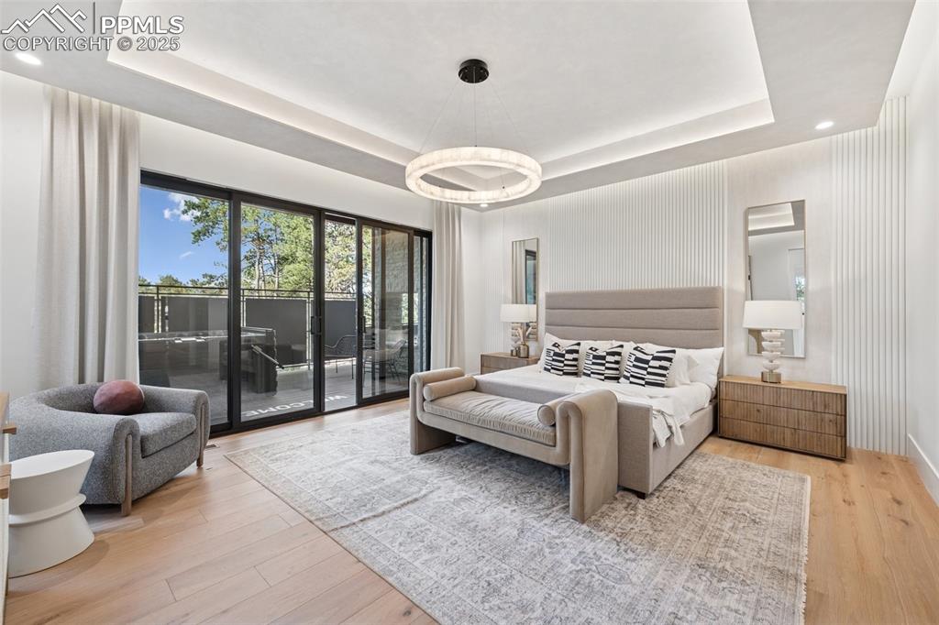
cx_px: 470
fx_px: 391
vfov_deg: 77.3
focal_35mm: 15
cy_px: 312
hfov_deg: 100.4
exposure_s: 1/2.5
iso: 100
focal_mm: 15
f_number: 11
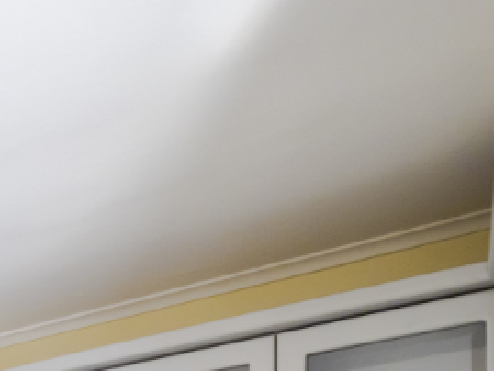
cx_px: -143
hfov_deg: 29.7
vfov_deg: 20.9
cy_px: 637
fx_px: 742
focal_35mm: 52
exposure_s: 1/40
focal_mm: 7
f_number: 4
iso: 400
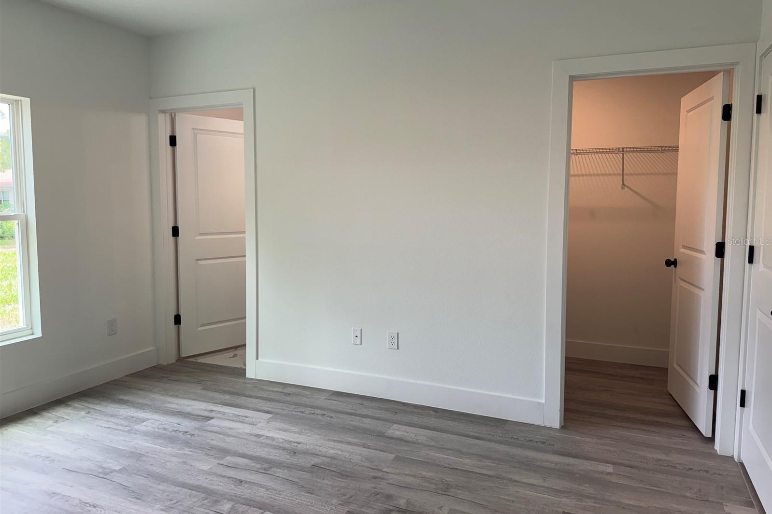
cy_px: 241
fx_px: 536
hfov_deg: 71.5
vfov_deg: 51.2
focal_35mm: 25
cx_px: 386
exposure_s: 1/164
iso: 64
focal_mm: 6.76
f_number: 1.78
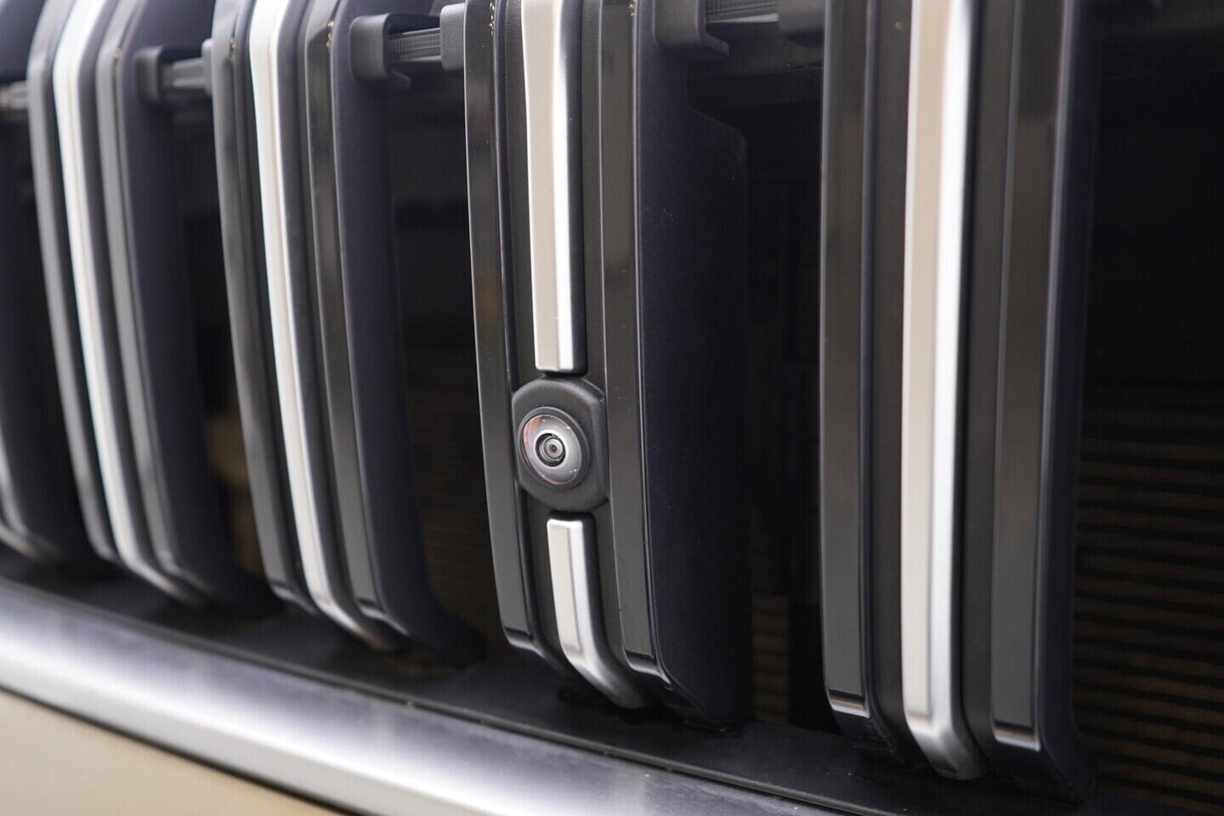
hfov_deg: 53.1
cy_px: 408
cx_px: 612
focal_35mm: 36
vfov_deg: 36.9
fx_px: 1224
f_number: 2.8
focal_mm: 24
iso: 320
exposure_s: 1/40
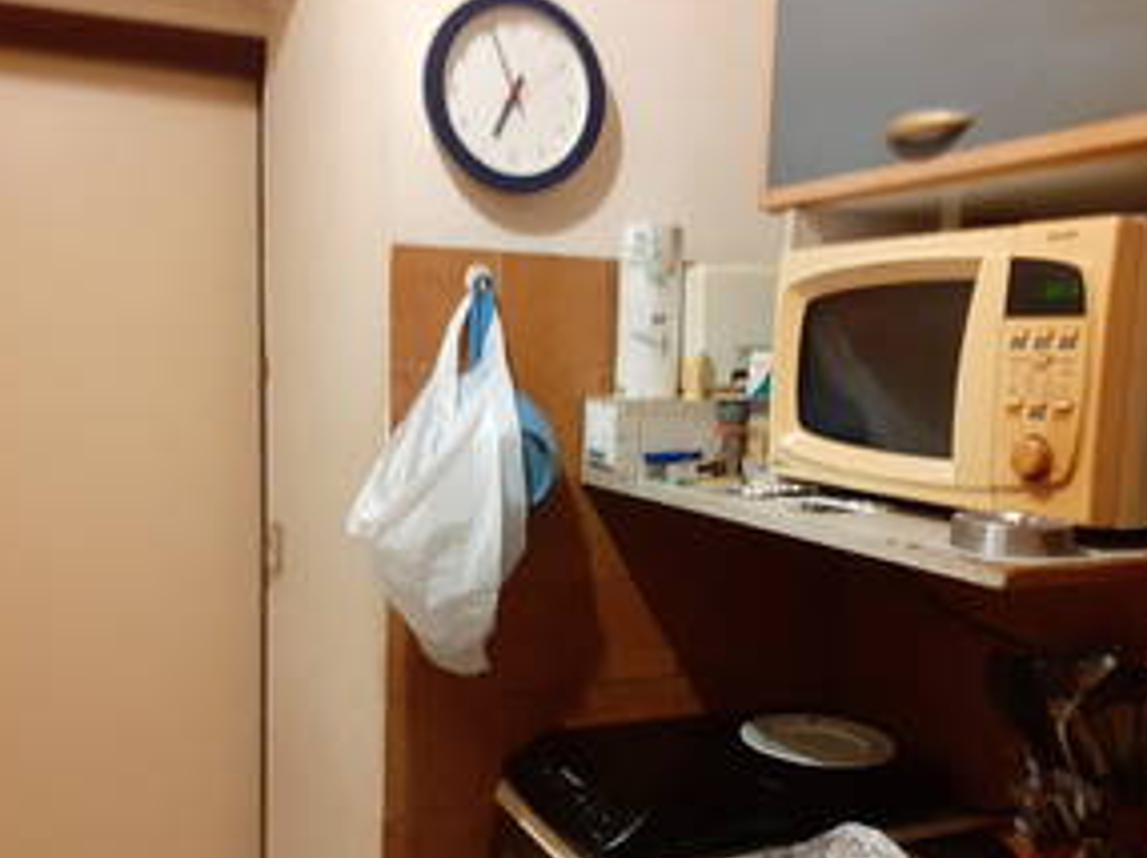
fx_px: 1126
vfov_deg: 41.6
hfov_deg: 54.0
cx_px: 549
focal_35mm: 34
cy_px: 513
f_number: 1.9
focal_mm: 3.6
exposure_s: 1/25
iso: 250
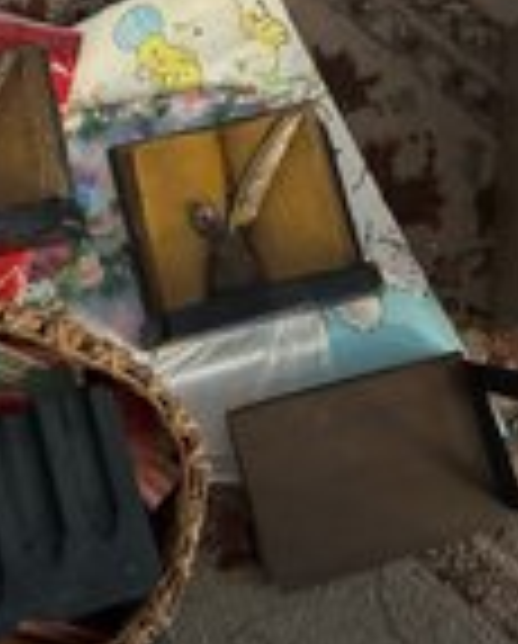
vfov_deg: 32.8
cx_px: 164
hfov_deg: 27.0
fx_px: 1070
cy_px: 155
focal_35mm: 56
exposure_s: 1/30
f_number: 1.78
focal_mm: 6.86
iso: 1250
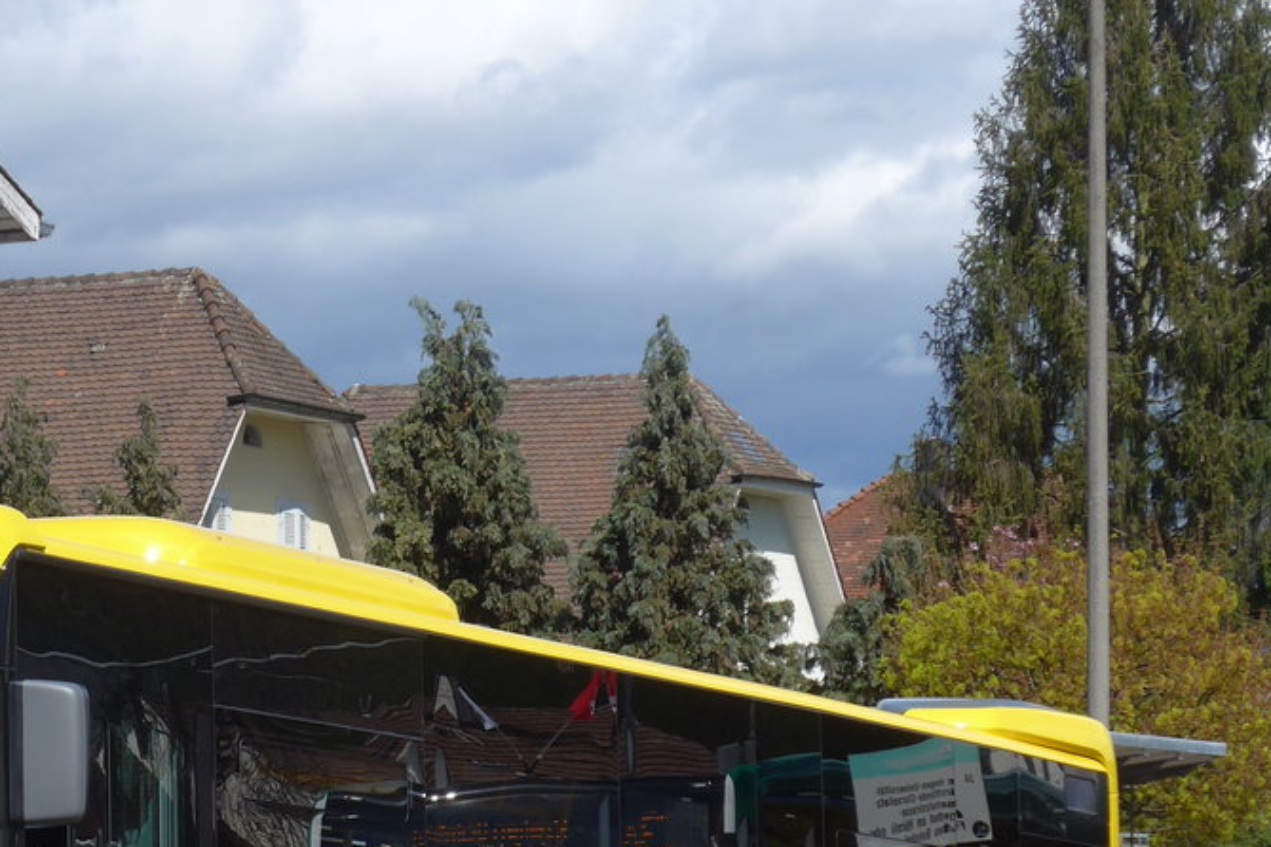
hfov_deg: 11.3
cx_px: 156
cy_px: 739
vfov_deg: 7.6
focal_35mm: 181
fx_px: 6390
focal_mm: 19.2
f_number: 4.7
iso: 80
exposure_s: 1/640
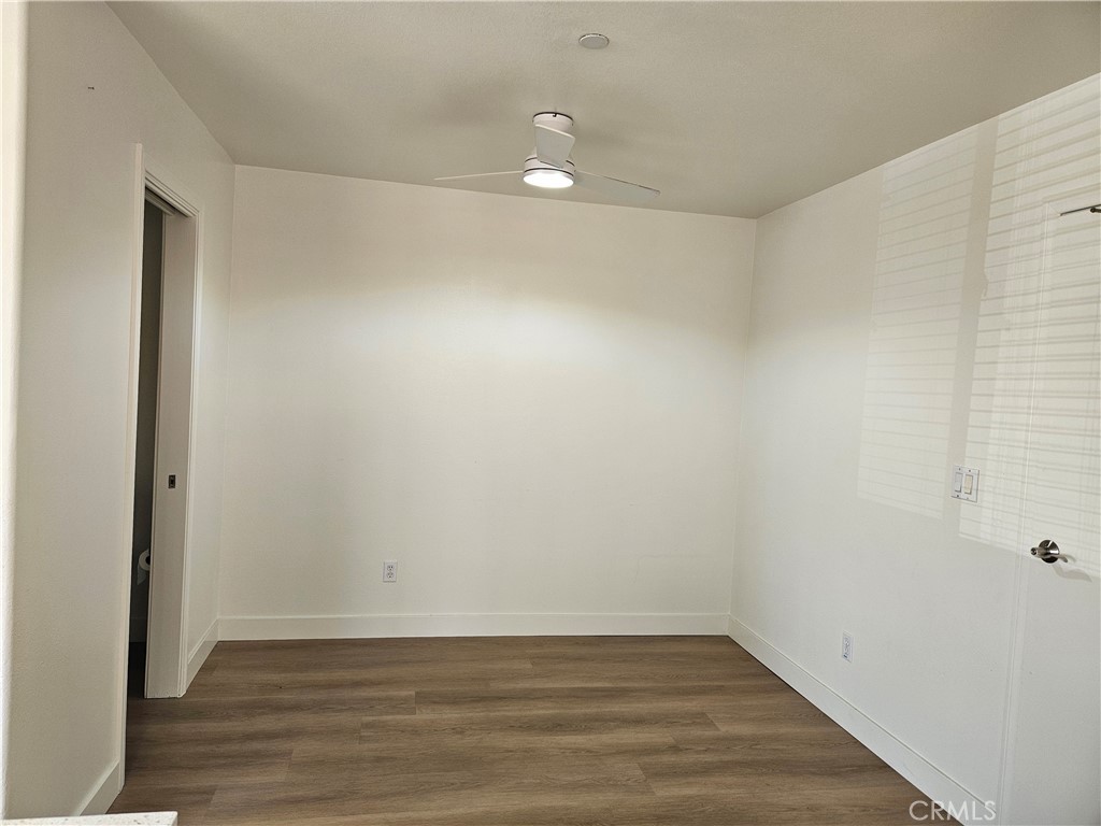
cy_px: 413
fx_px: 732
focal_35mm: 23
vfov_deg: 58.9
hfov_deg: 73.9
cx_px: 550
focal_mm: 5.4
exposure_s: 1/120
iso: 100
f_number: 1.8
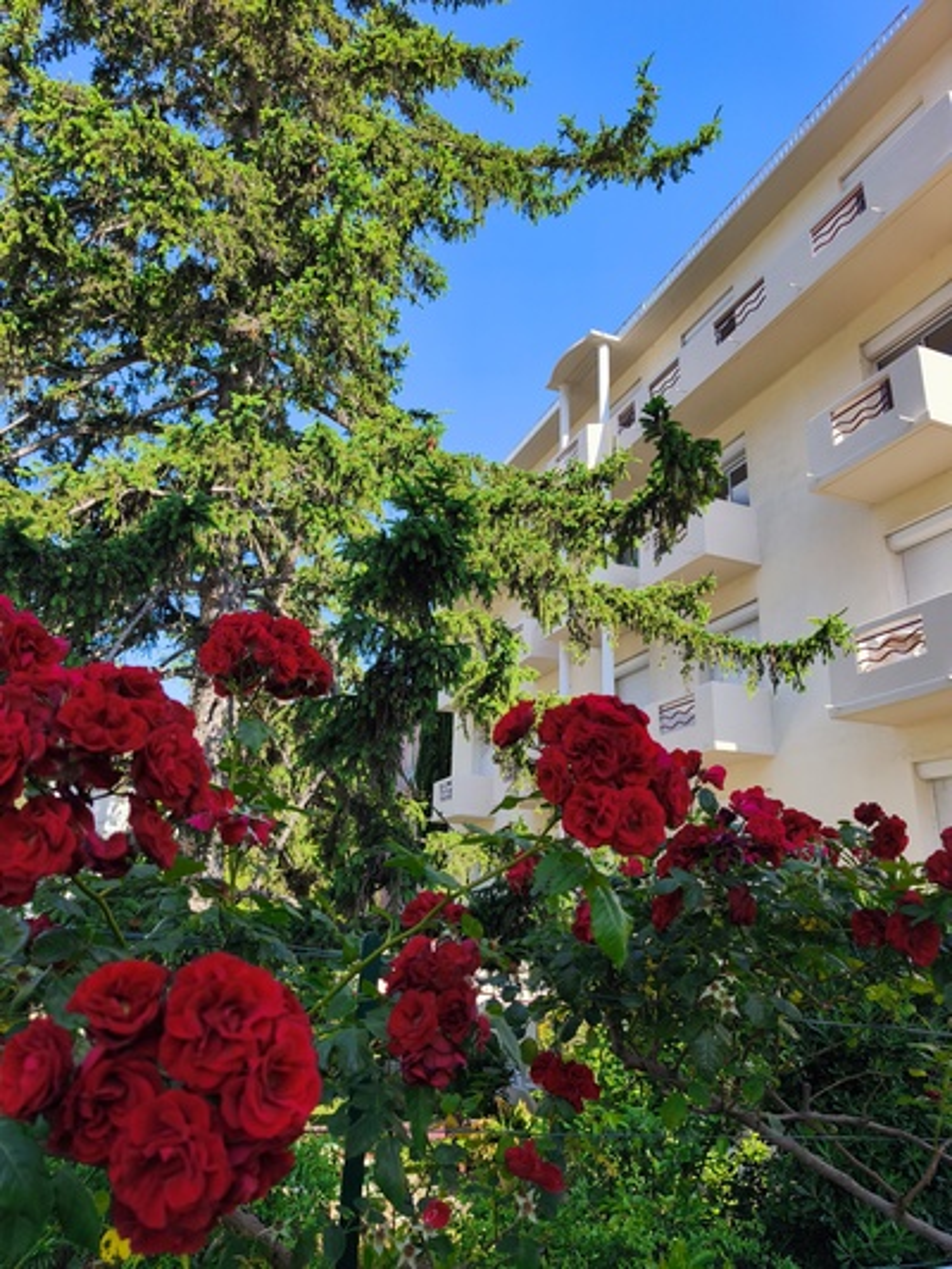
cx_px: 476
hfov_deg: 58.9
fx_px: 843
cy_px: 634
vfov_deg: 73.9
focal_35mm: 23
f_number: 1.6
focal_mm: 6.57
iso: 100
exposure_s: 1/3064
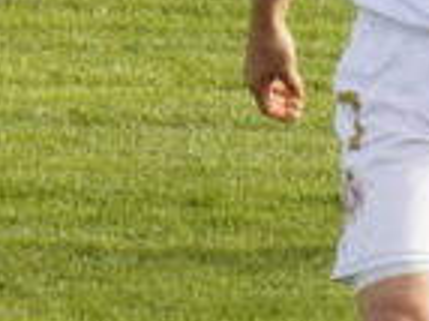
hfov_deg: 0.9
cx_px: 1050
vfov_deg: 0.7
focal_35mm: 2171
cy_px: -170
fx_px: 26883
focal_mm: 210
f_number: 13
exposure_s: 1/2000
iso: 6400
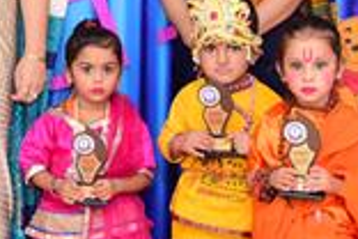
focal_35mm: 144
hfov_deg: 13.9
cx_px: -39
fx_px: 1432
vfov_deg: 9.5
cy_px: 9
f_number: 4.5
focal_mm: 28
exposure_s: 1/125
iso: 1000
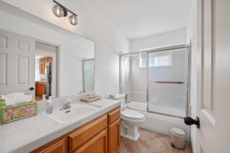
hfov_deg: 104.3
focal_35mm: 14
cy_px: 76
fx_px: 89
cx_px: 115
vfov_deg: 81.1
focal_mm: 14
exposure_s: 1/6
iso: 250
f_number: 9
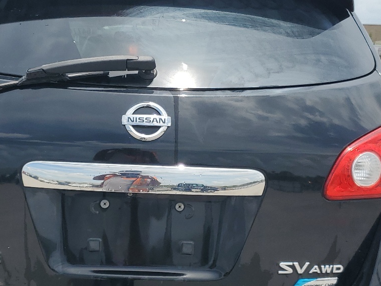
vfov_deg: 26.5
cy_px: 182
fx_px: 605
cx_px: 144
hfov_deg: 34.8
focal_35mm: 55
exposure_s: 1/3333
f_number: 1.5
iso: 50
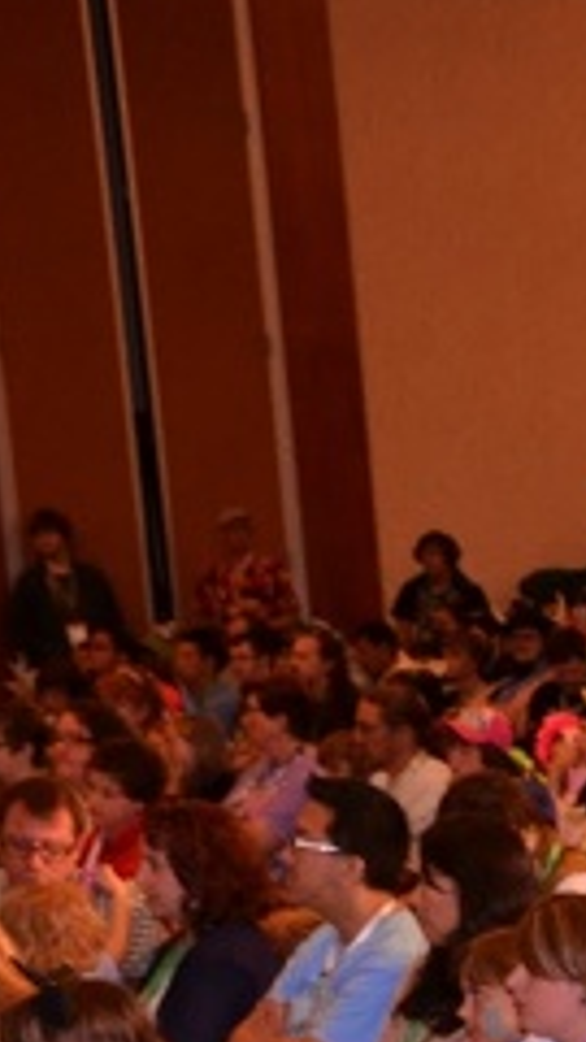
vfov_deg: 15.5
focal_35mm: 135
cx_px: 1537
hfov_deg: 8.1
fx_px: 3729
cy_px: 1124
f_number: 5.6
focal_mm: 26
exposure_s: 1/50
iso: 800
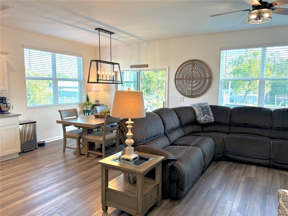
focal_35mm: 24
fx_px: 200
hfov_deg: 71.6
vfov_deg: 56.8
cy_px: 108
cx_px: 144
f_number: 1.78
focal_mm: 6.76
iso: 100
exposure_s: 1/157
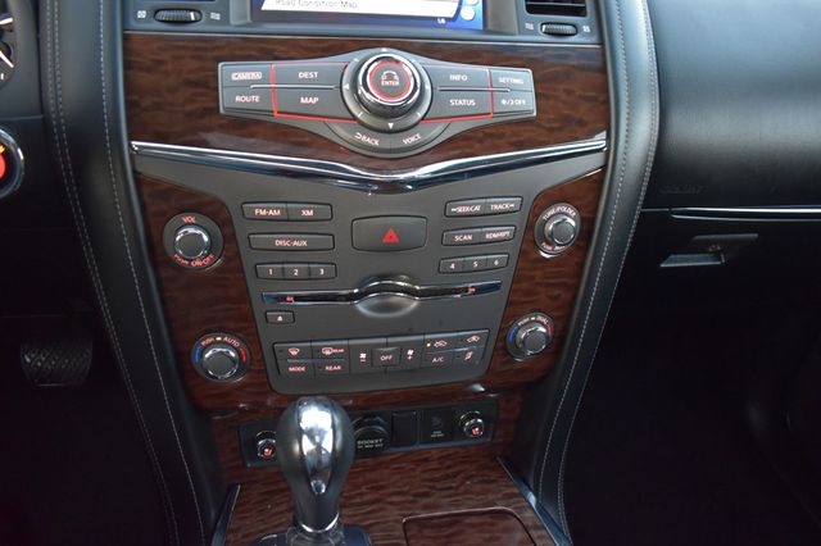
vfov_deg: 47.9
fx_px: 615
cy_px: 273
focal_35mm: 27
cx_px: 410
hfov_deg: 67.4
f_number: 4
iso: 1600
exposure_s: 1/15
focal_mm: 18
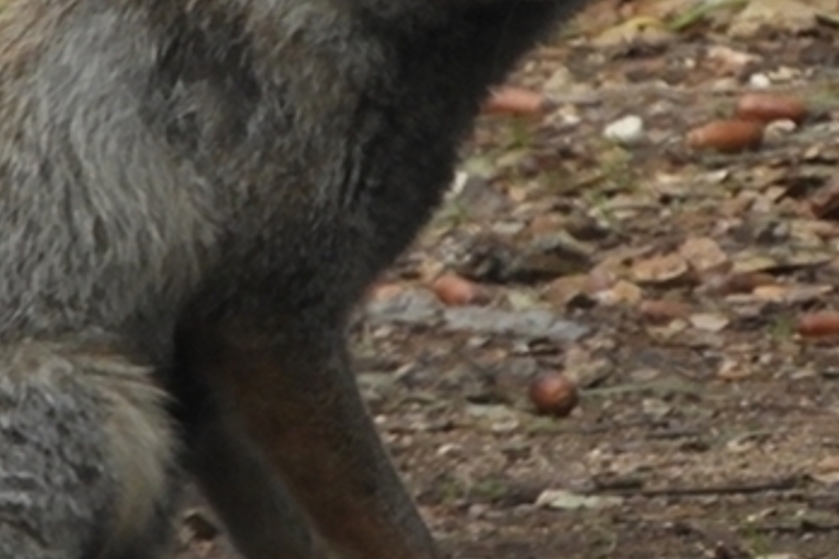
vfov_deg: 0.6
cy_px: 228
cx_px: 270
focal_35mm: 2384
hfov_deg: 0.9
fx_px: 55556
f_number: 5.6
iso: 400
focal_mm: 125.4
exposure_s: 1/250
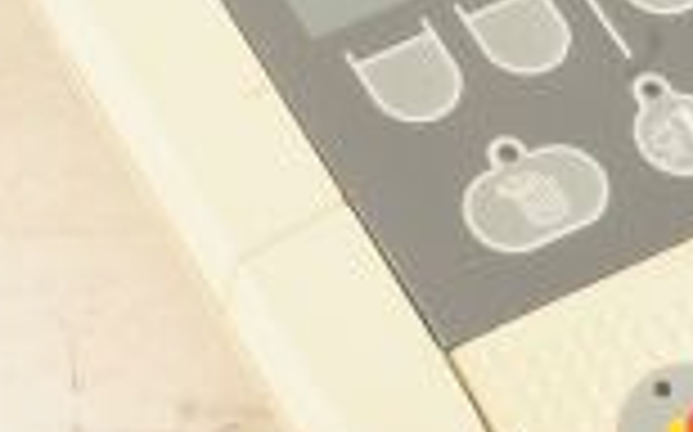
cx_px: 292
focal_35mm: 198
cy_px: -119
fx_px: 3737
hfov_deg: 10.6
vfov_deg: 6.6
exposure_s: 1/125
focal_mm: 50
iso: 1600
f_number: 13
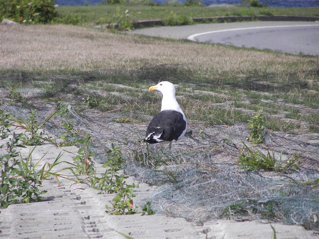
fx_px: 3981
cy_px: 120
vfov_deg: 3.4
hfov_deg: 4.6
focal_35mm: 432
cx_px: 160
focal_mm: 72
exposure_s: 1/640
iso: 64
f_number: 5
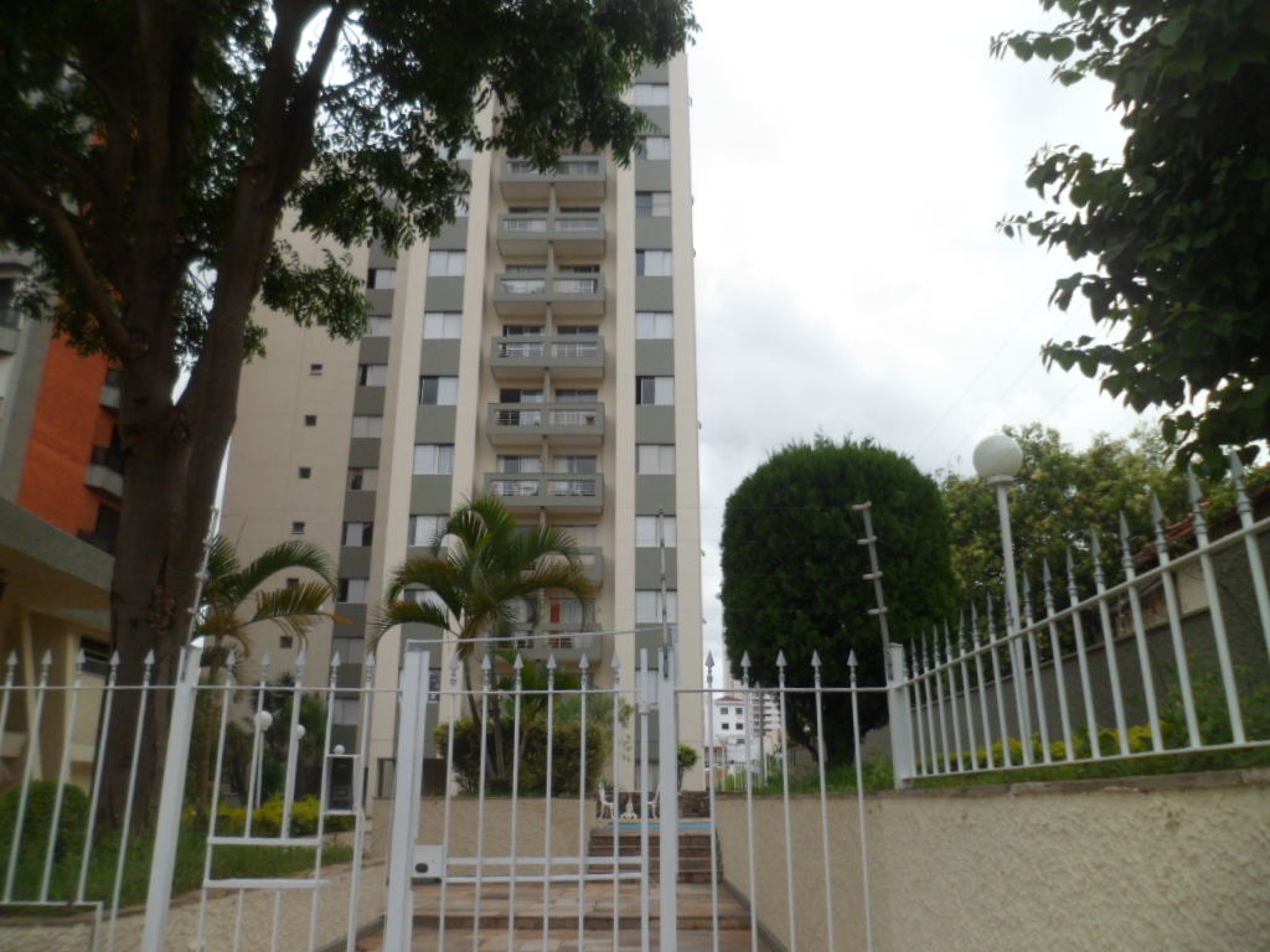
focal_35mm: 26
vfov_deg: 53.1
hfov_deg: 67.3
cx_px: 635
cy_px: 476
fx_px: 954
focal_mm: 4.9
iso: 80
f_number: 3.3
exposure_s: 1/350
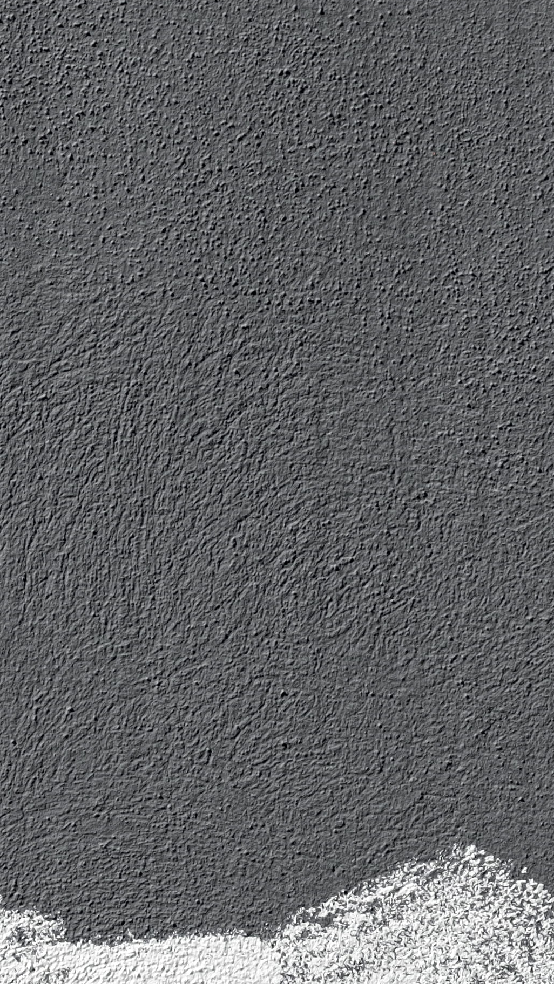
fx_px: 18594
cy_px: 950
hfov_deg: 1.7
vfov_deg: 3.0
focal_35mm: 712
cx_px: -118
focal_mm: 140
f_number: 5.6
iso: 400
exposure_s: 1/950
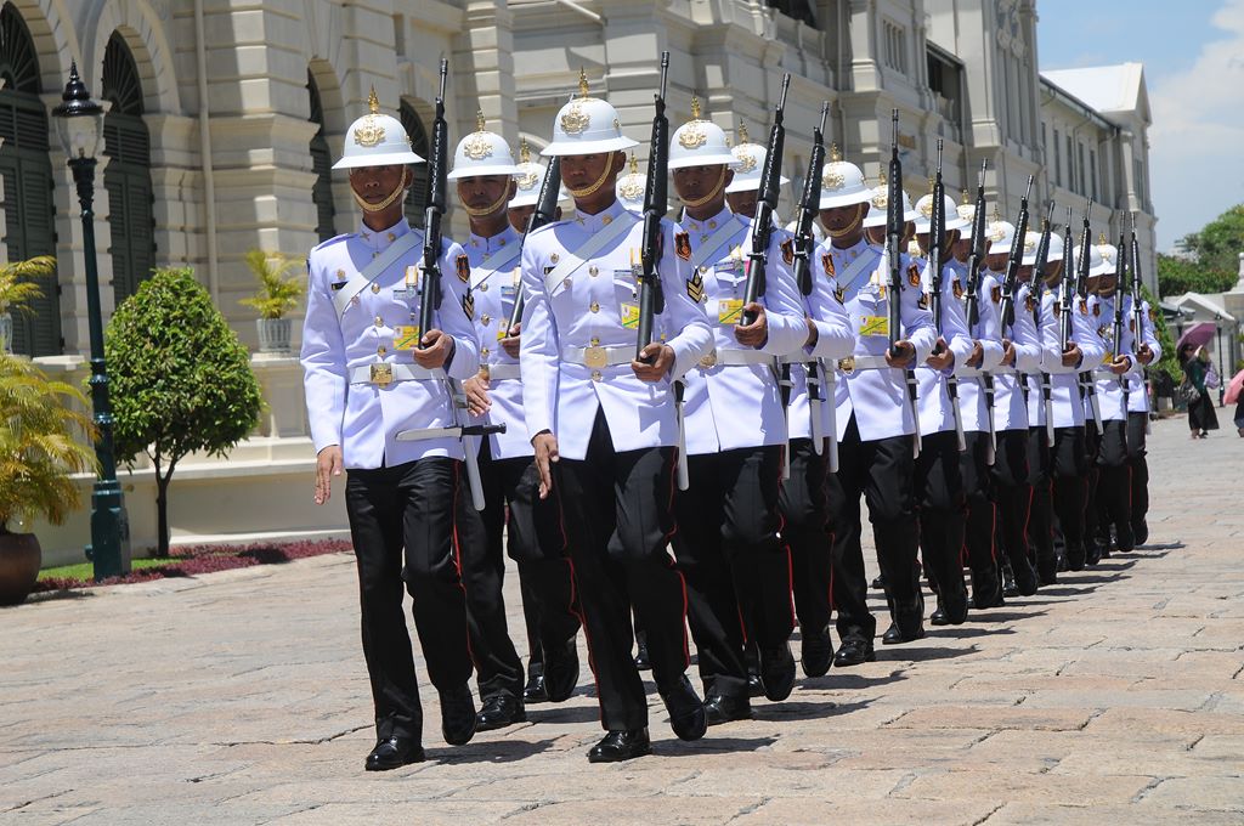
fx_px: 3624
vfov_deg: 13.0
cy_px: 413
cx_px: 622
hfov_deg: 19.5
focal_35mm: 105
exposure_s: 1/500
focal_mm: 70
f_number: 8
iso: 200
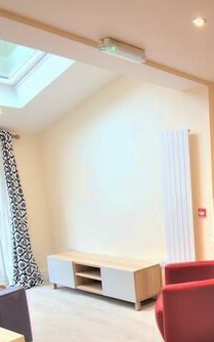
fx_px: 298
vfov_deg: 57.9
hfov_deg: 32.8
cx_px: 254
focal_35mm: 32
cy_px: 237
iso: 125
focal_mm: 10
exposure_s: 1/30
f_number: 3.5
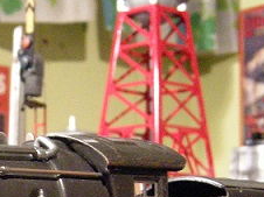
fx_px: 945
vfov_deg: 11.7
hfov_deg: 15.5
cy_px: 235
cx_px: -19
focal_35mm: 124
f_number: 2.7
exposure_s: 1/8
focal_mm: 7.5
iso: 586
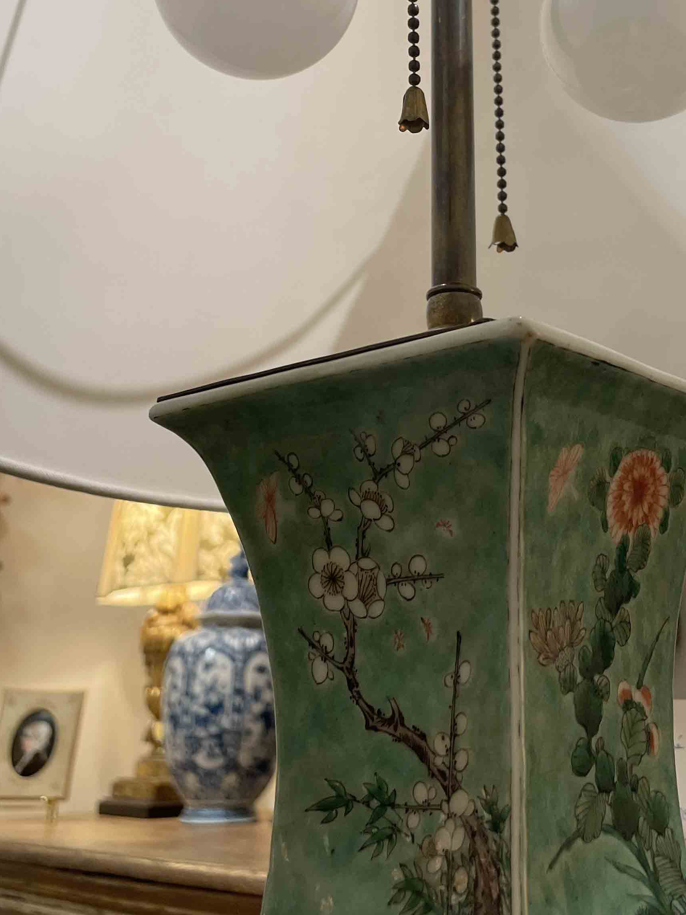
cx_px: 471
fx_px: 1216
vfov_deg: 40.1
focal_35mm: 46
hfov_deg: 31.2
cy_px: 228
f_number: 1.6
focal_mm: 4.2
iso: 80
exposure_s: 1/60
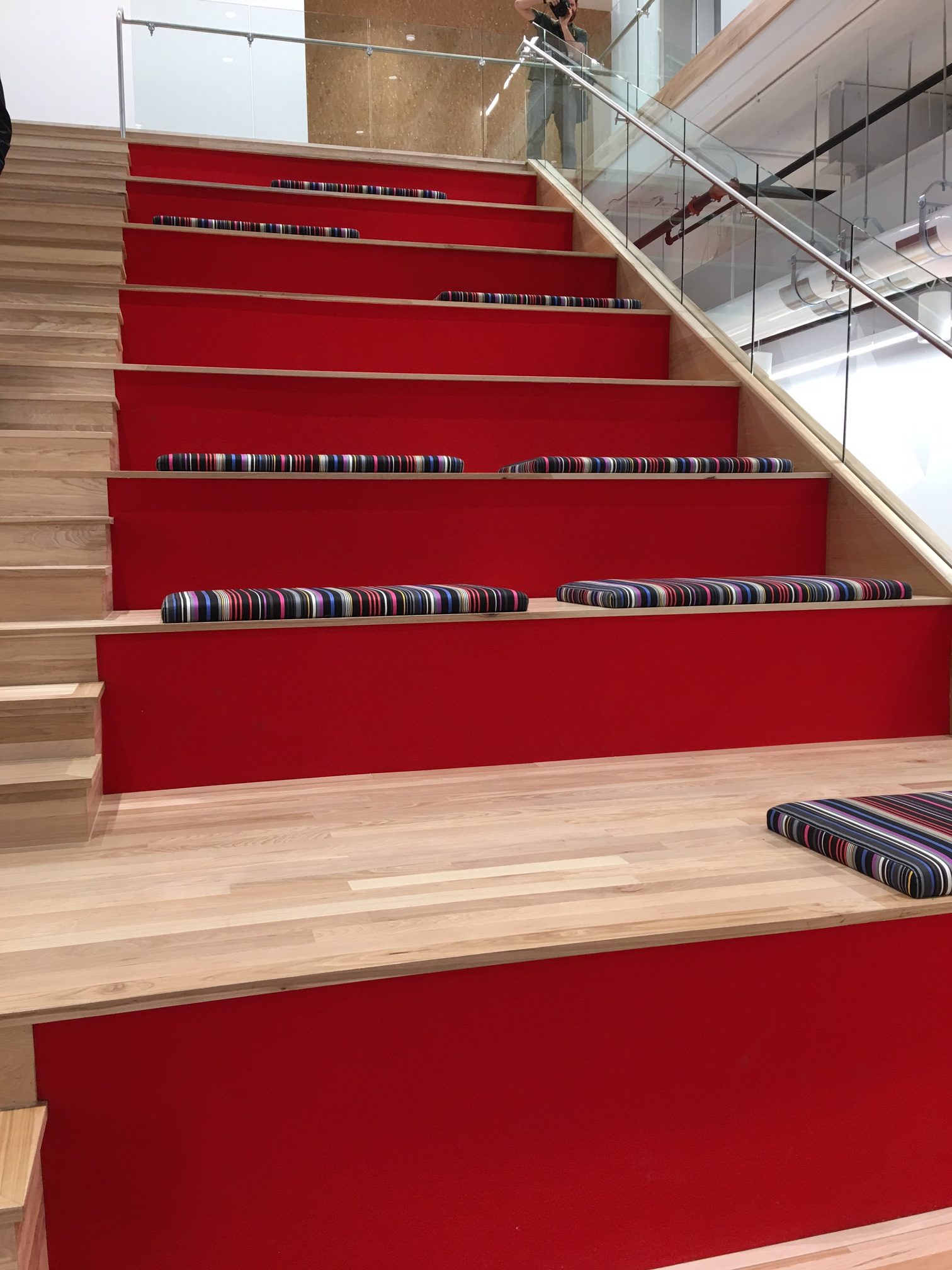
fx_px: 1063
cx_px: 476
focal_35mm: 29
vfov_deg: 61.7
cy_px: 635
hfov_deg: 48.2
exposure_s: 1/15
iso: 25
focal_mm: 4.15
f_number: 2.2
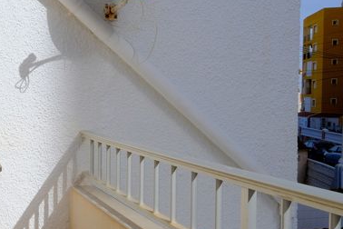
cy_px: 190
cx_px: 68
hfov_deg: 60.1
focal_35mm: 28
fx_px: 267
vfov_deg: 43.7
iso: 400
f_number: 22
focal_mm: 10
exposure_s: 1/125
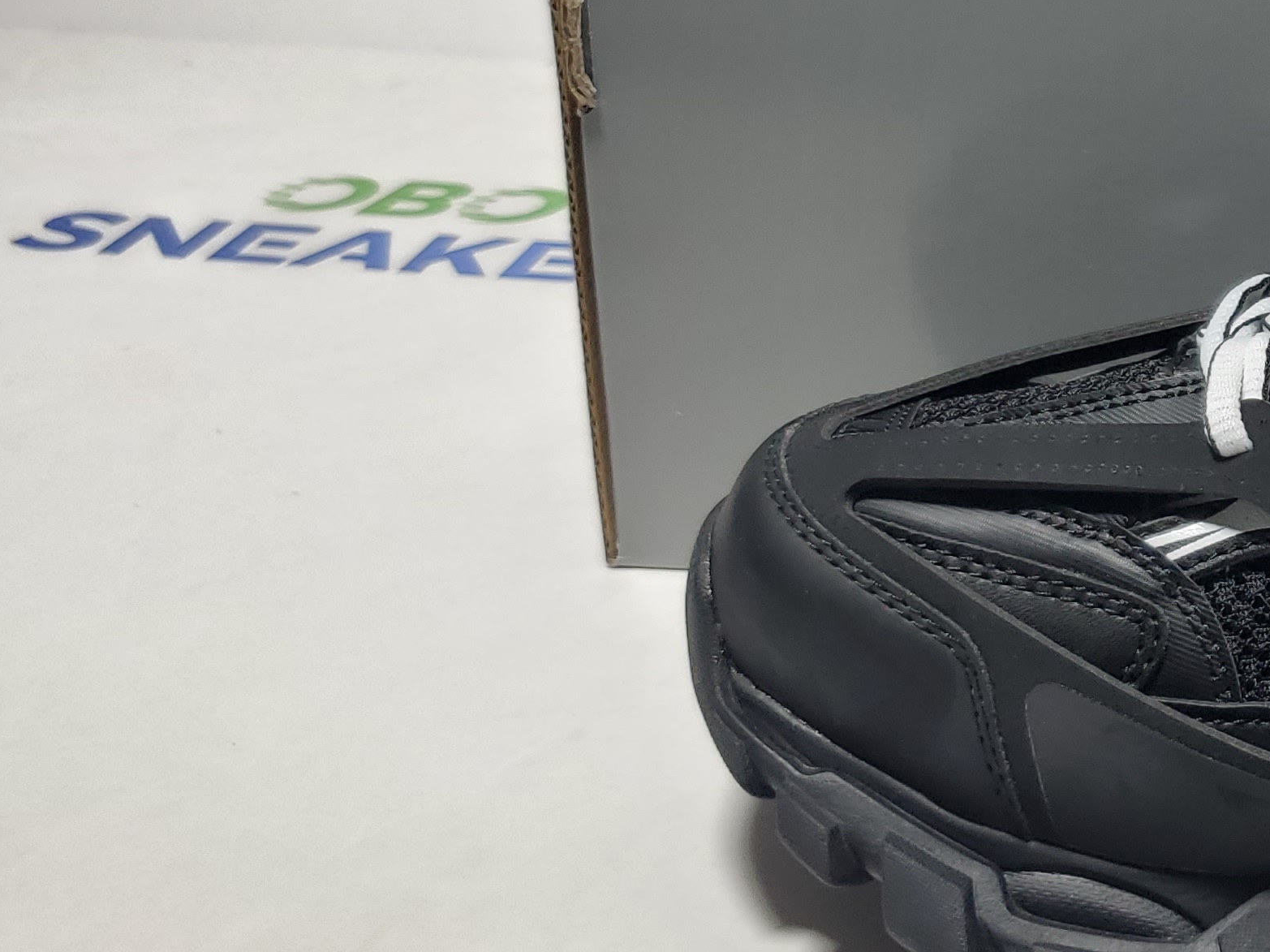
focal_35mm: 67
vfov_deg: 21.4
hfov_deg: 25.3
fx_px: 2458
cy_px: 75
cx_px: 1619
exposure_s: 1/340
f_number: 1.5
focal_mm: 4.3
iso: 50
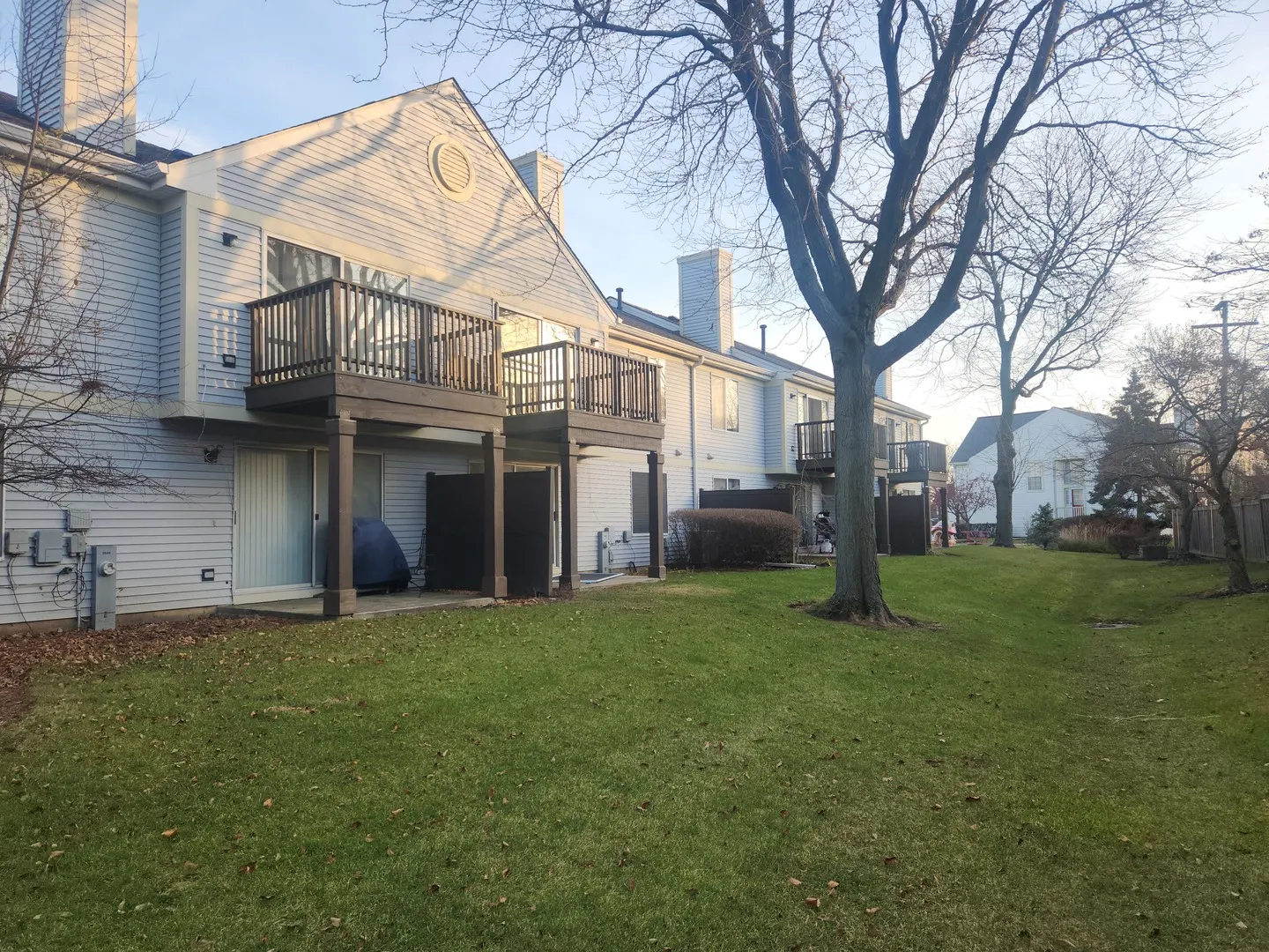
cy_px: 476
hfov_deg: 73.9
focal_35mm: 23
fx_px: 843
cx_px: 634
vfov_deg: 58.9
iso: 20
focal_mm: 5.4
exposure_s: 1/245
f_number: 1.8
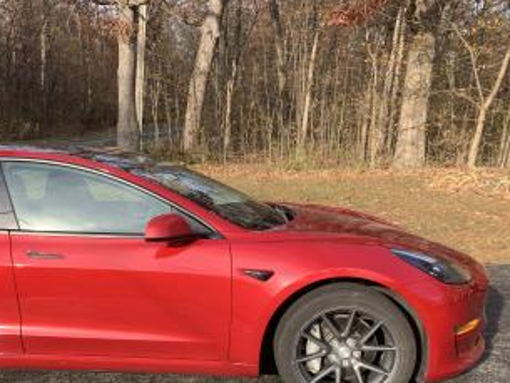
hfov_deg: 42.3
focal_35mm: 43
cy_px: 288
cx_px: 117
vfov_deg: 33.0
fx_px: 634
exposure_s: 1/338
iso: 25
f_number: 1.8
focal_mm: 4.25
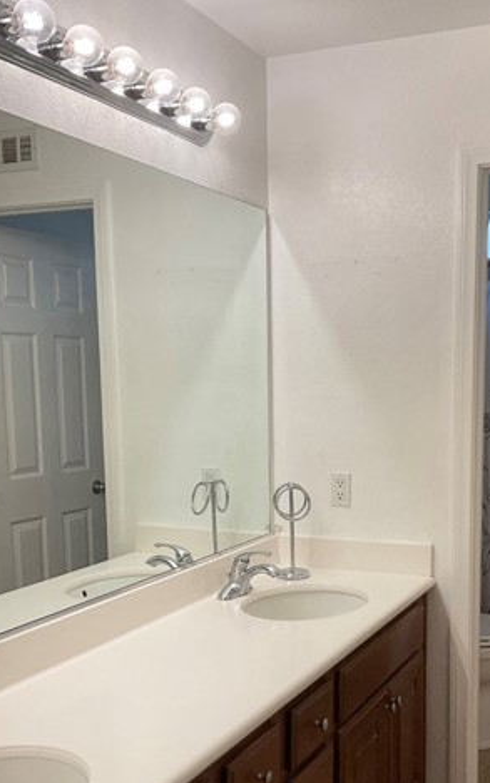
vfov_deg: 46.8
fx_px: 896
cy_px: 482
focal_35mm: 42
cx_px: 328
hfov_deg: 30.3
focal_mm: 3
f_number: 1.8
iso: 25
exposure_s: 1/120
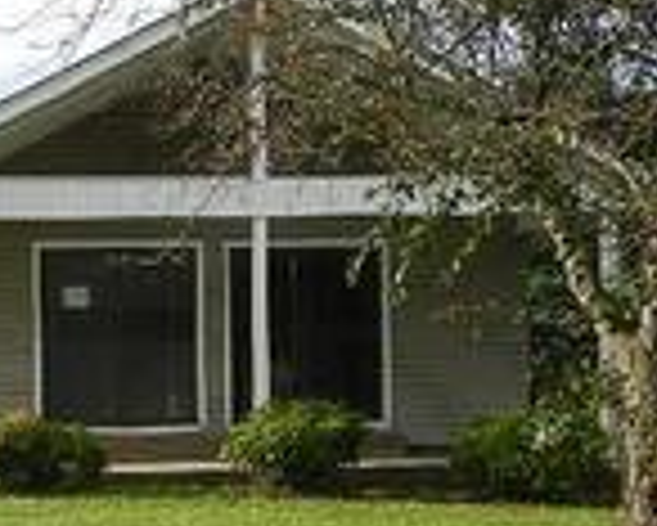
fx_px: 1440
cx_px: 72
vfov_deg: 20.4
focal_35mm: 74
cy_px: 441
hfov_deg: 25.0
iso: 160
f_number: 3.7
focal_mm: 5.6
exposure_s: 1/640
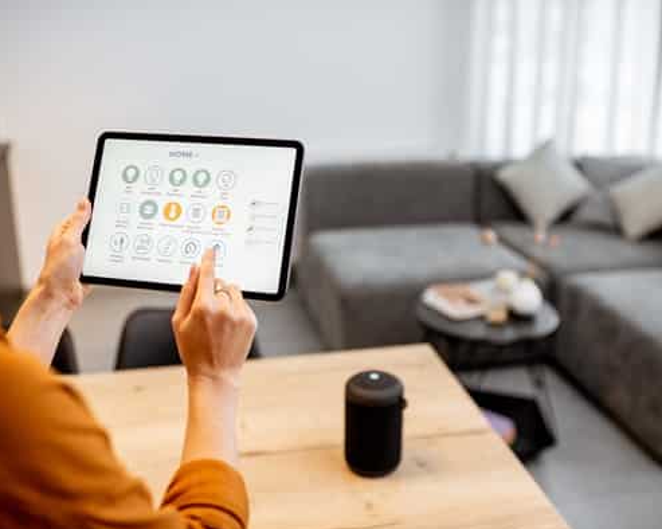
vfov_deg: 37.3
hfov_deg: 45.8
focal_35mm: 40
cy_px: 267
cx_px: 336
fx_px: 783
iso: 250
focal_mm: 35
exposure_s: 1/125
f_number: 2.2
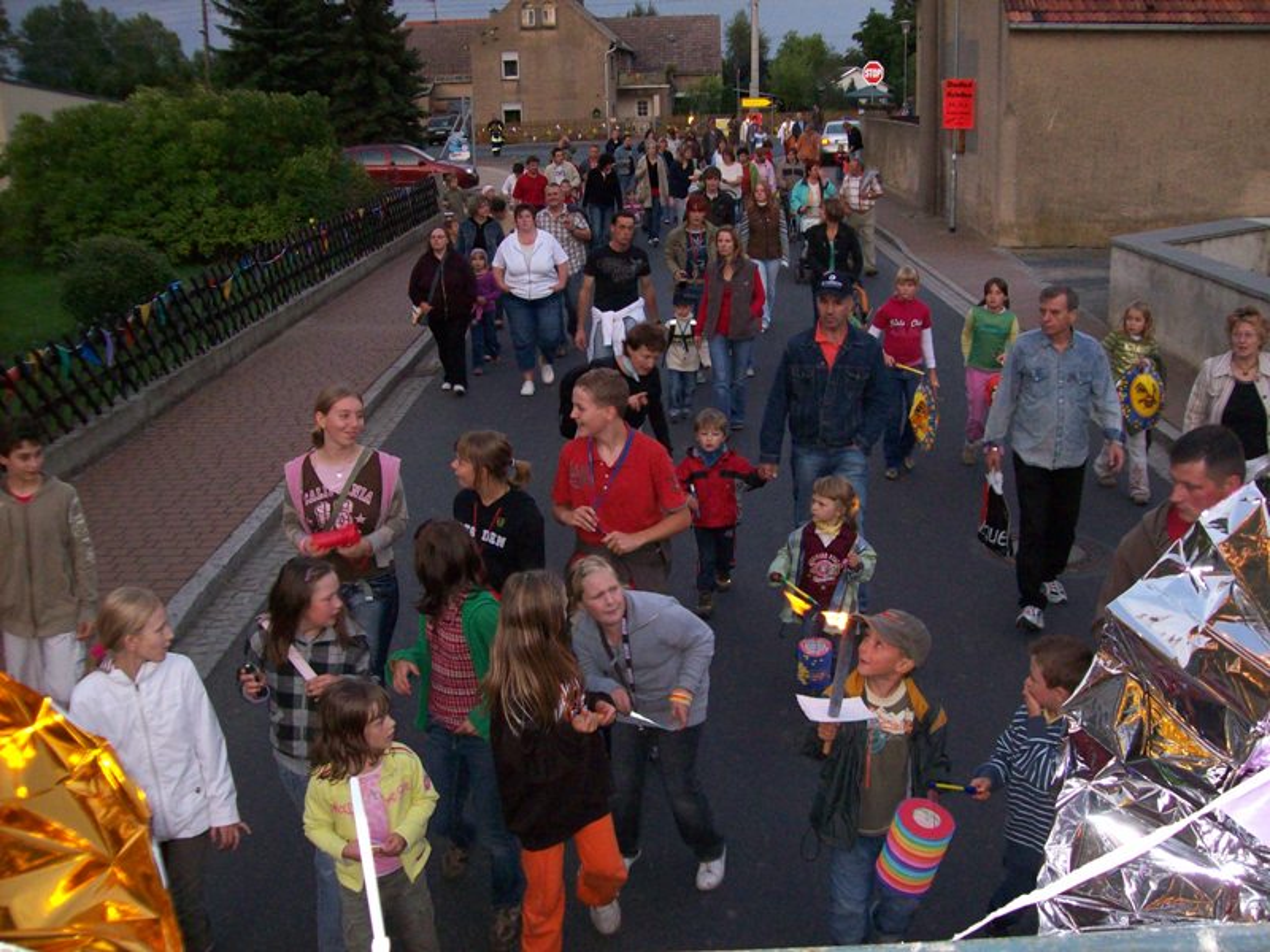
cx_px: 635
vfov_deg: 39.7
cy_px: 476
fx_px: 1321
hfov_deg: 51.4
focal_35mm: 36
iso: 200
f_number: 2.7
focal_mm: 6
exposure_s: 1/64
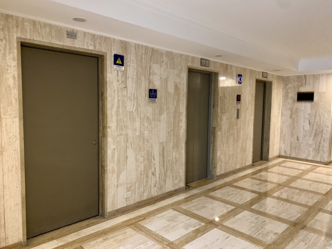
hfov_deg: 67.3
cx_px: 166
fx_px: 249
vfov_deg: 53.1
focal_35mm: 26
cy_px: 124
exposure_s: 1/30
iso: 800
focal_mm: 4.25
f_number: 1.8
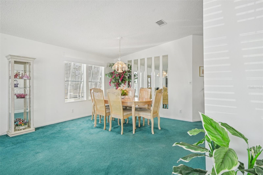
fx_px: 128
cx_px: 132
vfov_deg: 68.8
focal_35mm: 18
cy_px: 88
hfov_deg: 91.7
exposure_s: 1/125
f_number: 8
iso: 400
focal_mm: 17.5
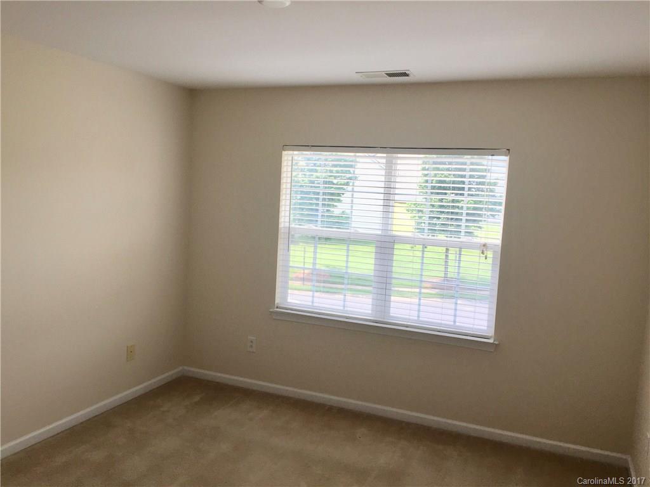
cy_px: 244
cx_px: 325
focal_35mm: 29
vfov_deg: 48.2
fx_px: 545
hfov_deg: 61.7
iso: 32
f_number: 2.2
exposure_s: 1/170
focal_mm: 4.15
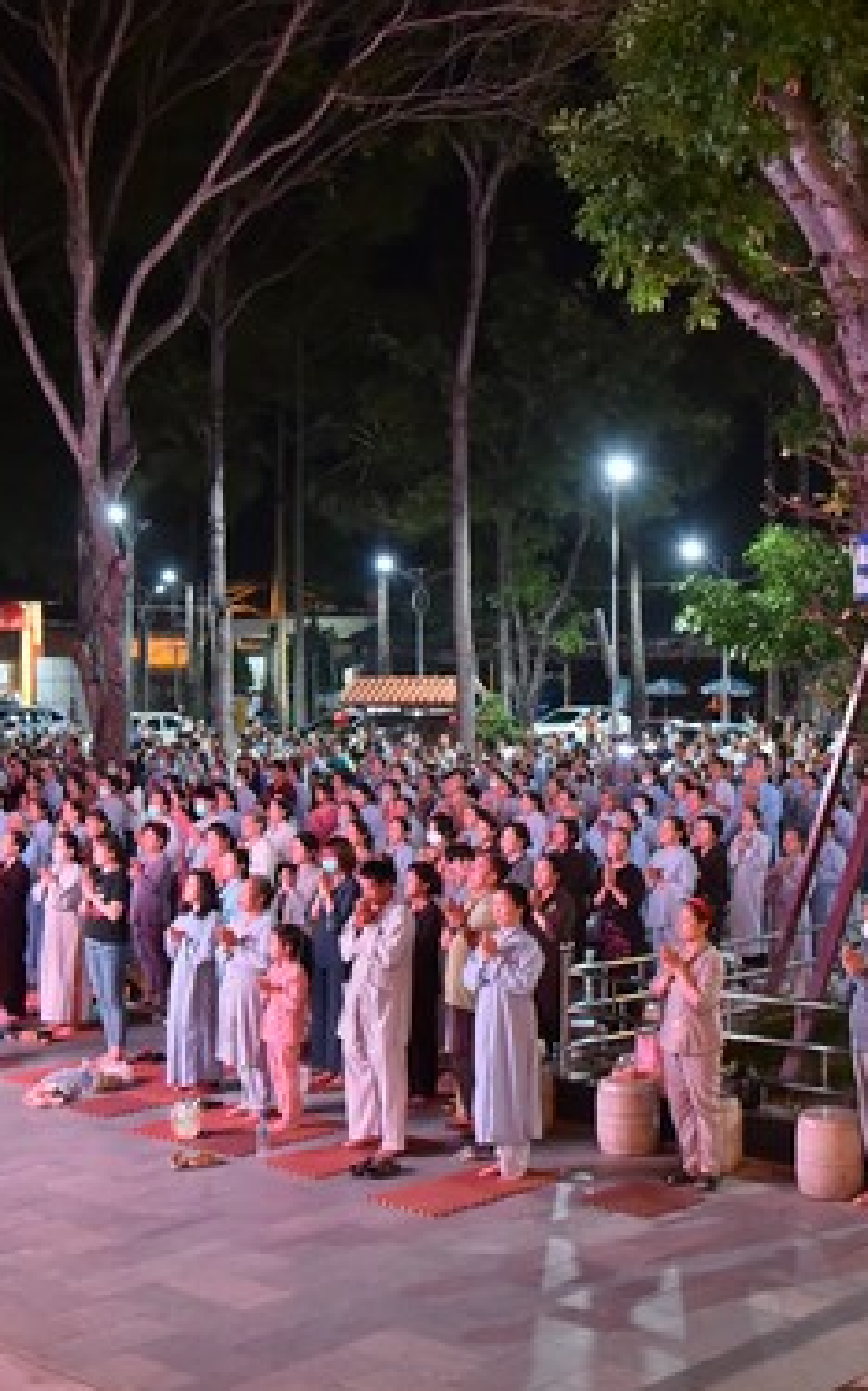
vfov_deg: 38.1
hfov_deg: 24.4
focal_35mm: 53
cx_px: 516
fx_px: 2008
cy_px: 603
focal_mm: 30
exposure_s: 1/60
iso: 2000
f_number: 4
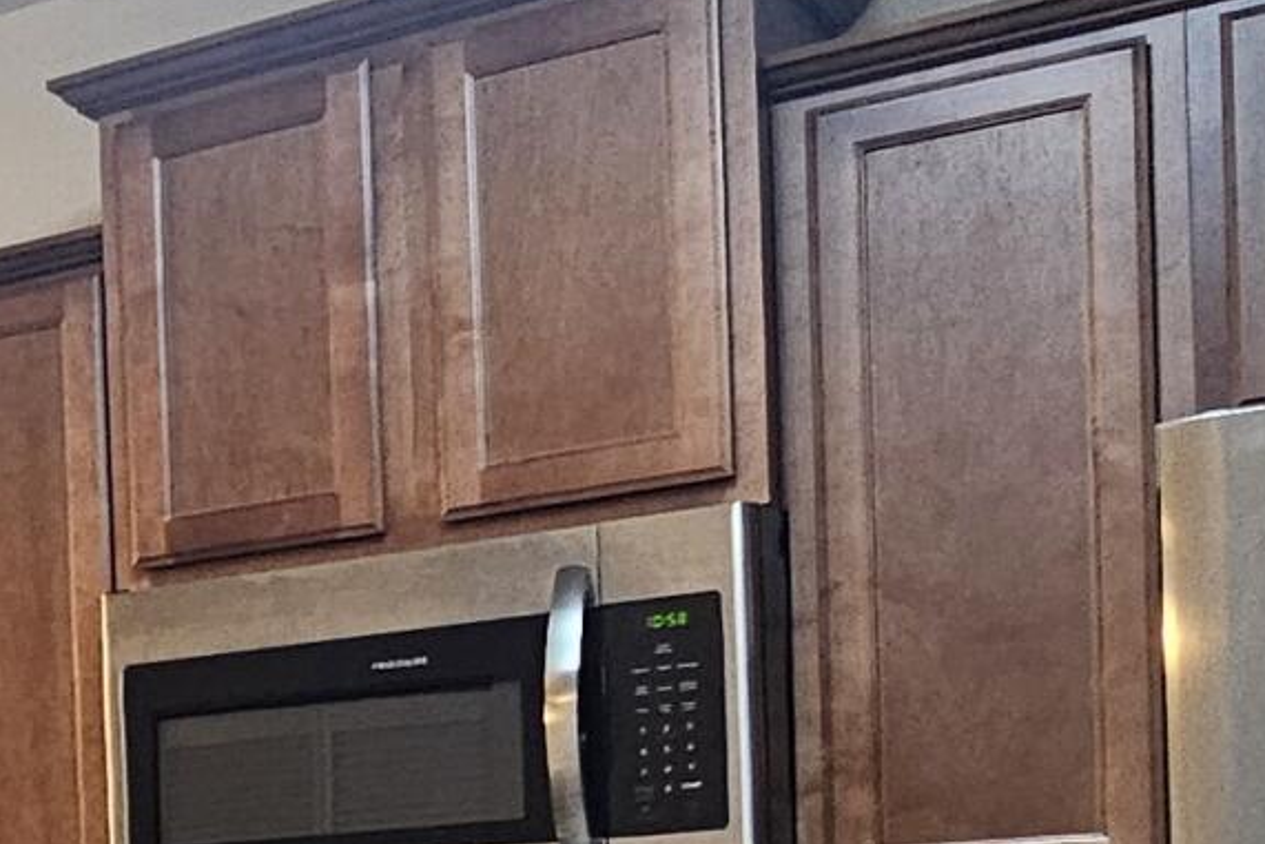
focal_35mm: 71
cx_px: -454
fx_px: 2495
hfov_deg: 24.2
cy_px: 1114
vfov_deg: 17.9
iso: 320
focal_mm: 2.2
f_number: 2.2
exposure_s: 1/60
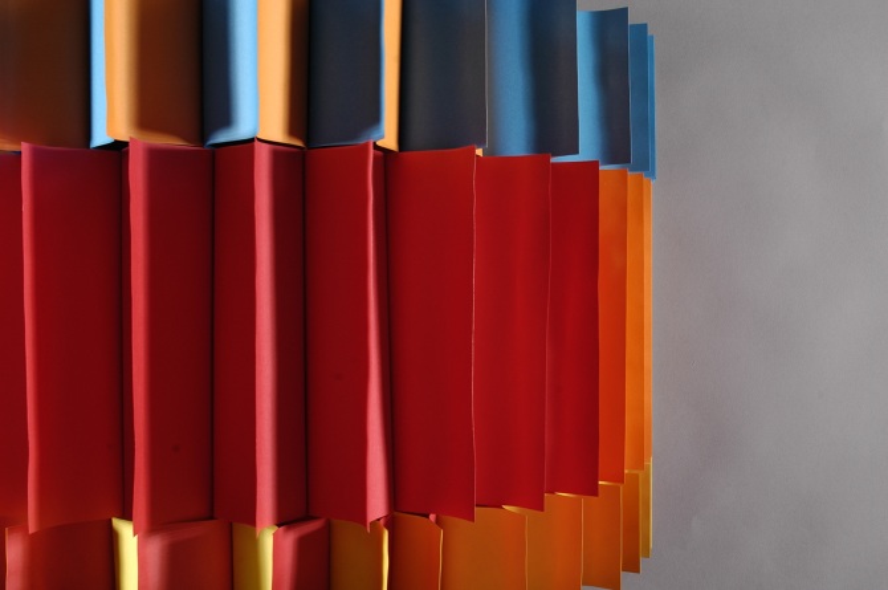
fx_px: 1035
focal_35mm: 42
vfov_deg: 31.8
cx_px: 444
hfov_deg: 46.4
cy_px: 295
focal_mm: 28
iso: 200
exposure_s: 1/125
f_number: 10
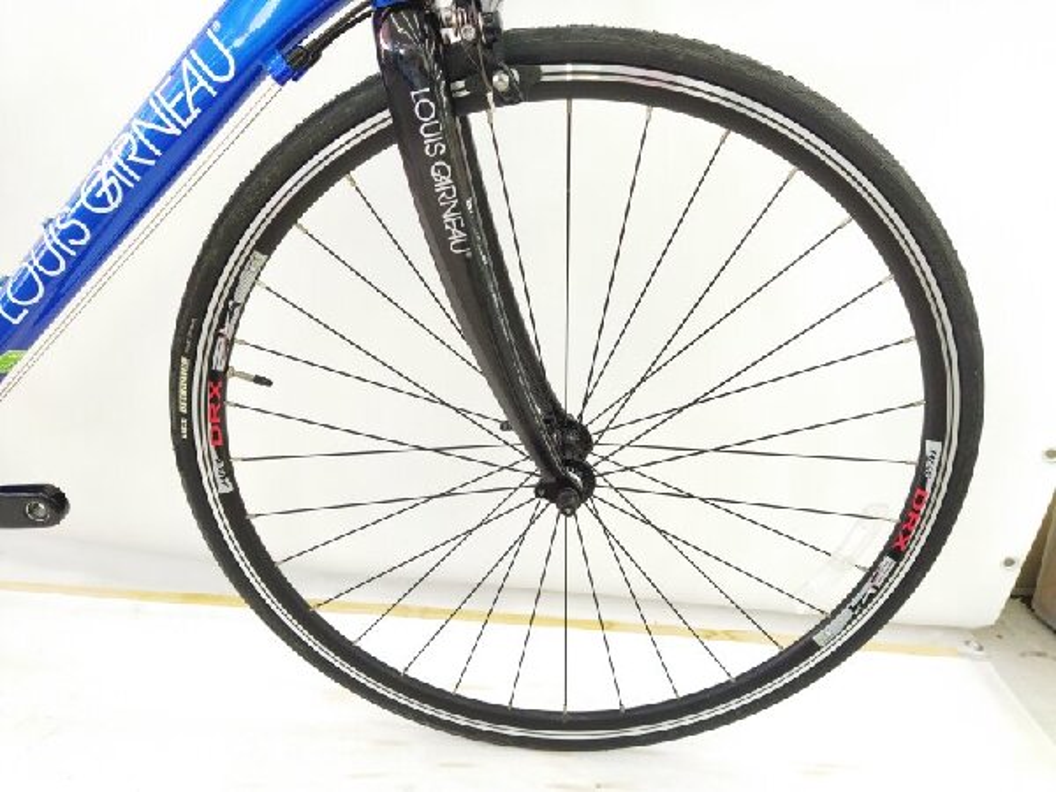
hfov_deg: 65.3
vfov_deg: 51.4
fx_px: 824
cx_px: 528
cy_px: 396
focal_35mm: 27
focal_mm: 4.71
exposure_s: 1/200
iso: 359
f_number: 1.79
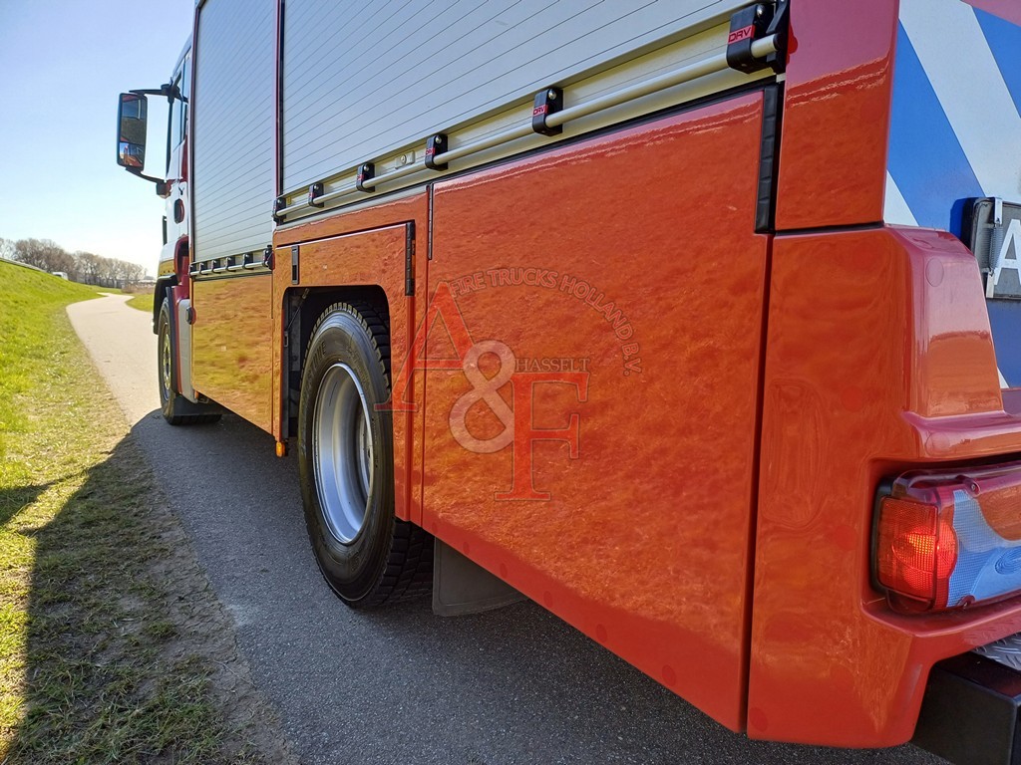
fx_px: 737
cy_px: 382
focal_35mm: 25
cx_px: 510
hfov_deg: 69.4
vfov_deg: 54.9
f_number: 1.8
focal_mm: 4.65
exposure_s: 1/267
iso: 50
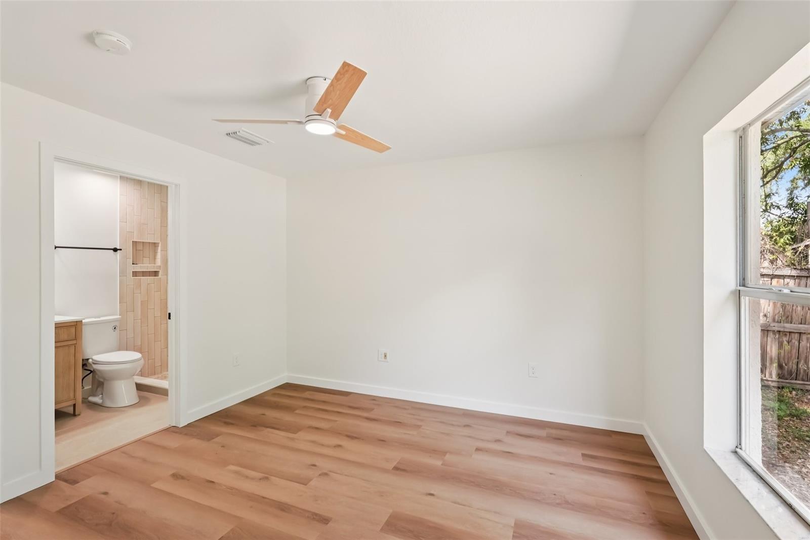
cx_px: 405
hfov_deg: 96.7
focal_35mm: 16
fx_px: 360
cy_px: 270
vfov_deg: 73.7
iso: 400
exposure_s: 1/25
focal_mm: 16
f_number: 8
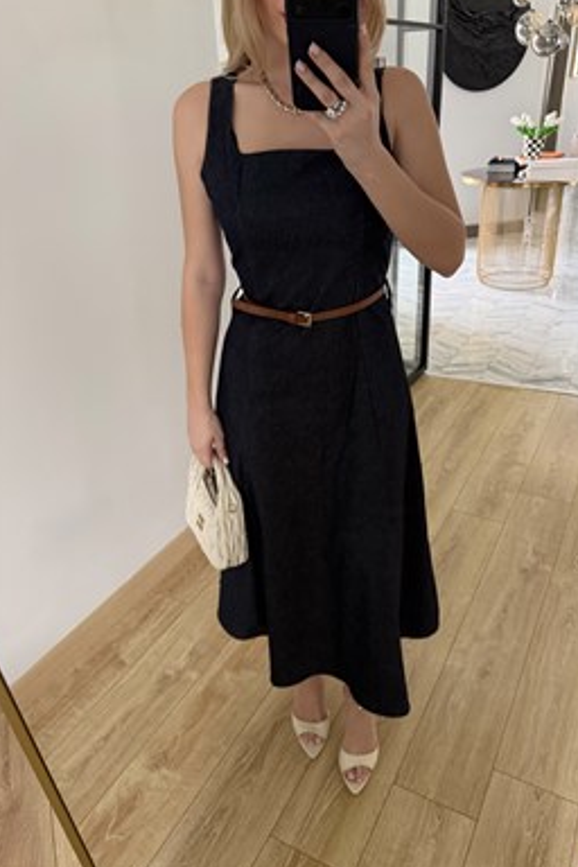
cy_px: 427
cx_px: 323
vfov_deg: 69.4
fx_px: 626
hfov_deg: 49.4
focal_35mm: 26
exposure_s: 1/50
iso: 320
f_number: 1.78
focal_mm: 6.76
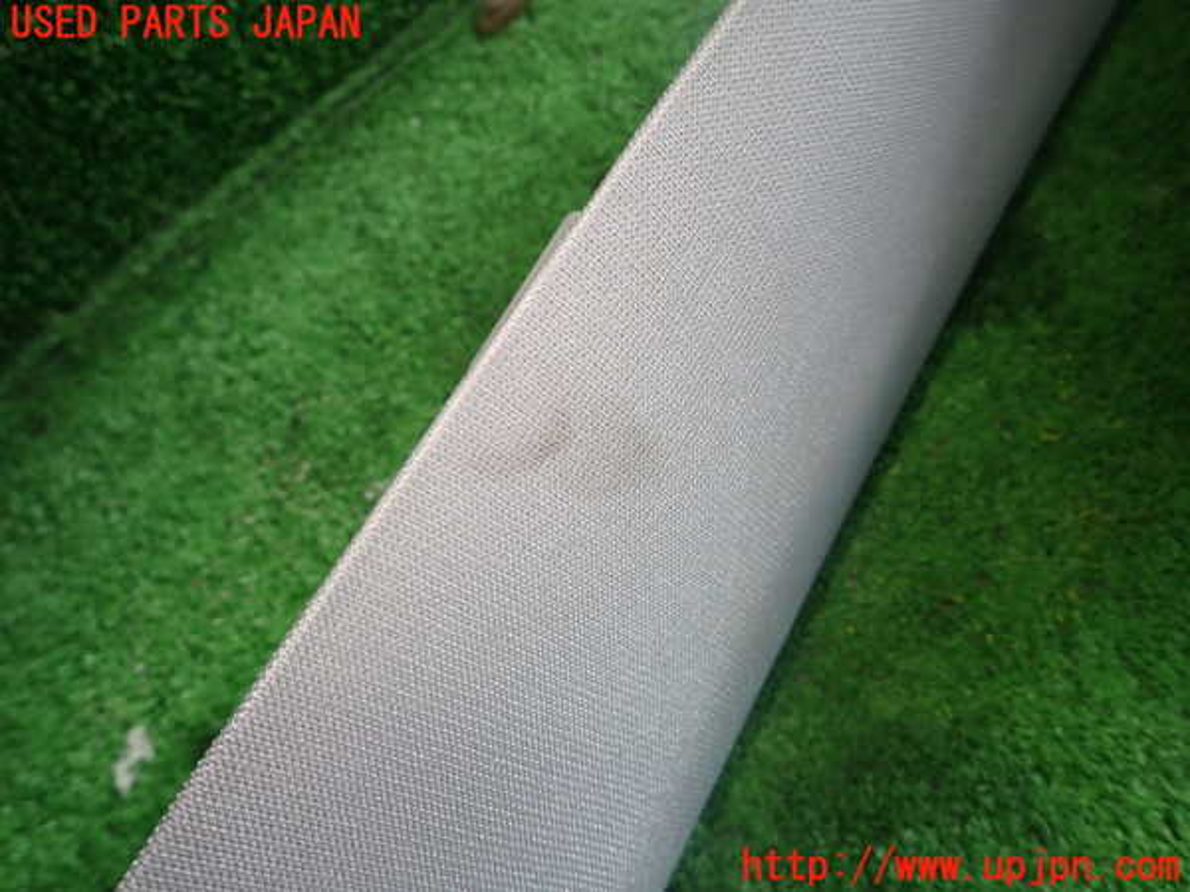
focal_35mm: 25
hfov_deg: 69.4
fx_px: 859
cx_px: 595
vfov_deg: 54.9
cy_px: 446
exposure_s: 1/60
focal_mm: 4.5
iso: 160
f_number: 2
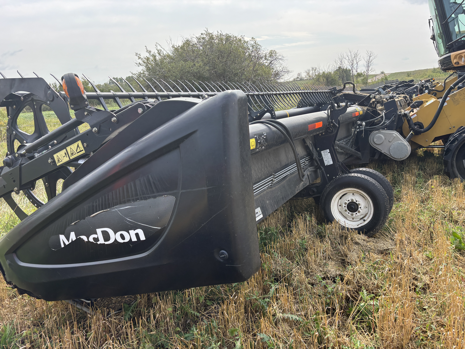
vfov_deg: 53.1
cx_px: 232
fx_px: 349
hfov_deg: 67.3
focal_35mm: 26
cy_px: 174
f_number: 1.6
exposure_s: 1/935
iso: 50
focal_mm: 5.96
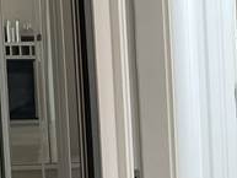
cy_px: 98
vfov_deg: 10.8
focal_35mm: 138
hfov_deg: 13.5
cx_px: 356
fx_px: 945
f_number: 1.6
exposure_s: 1/120
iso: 125
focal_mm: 4.2
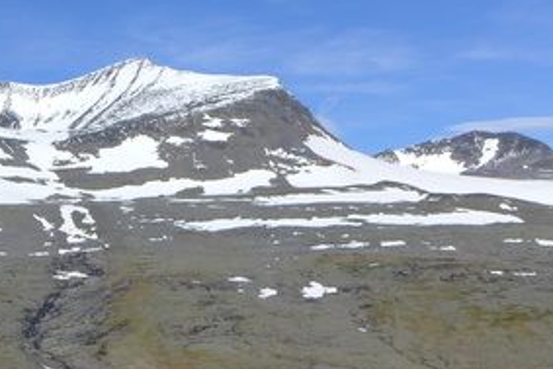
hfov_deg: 28.3
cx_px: -124
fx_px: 937
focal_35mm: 61
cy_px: 332
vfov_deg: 21.8
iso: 80
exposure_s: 1/1600
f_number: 3.2
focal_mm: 4.7
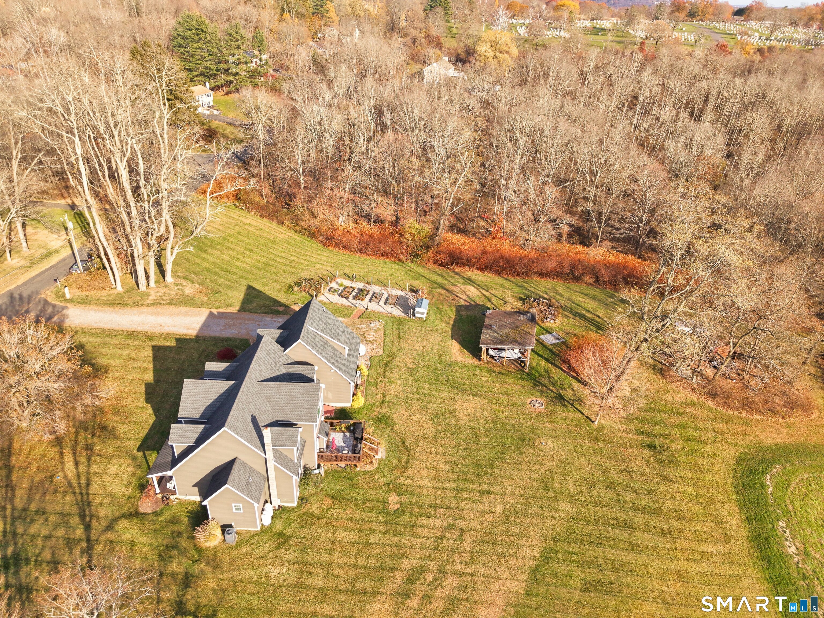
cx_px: 412
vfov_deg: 56.8
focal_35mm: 24
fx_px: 571
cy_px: 309
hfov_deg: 71.6
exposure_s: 1/1600
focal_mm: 8.7
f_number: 1.8
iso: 100
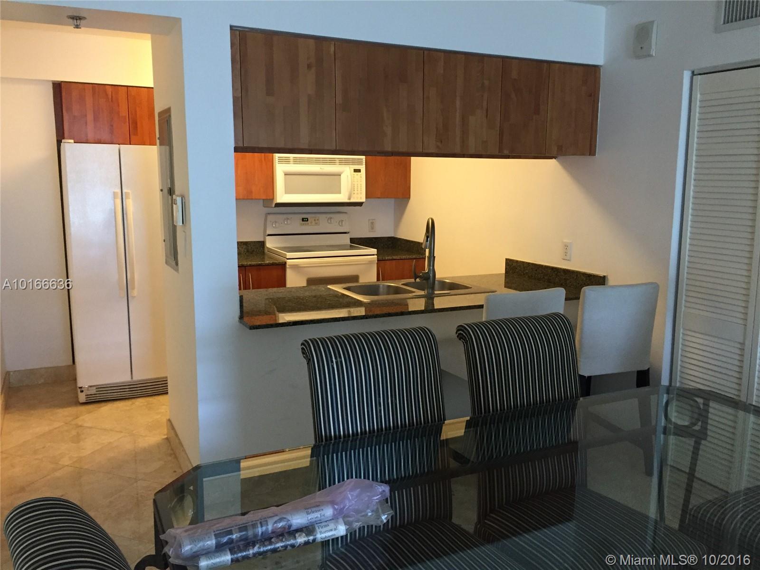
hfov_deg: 61.7
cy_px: 285
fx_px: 637
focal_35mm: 29
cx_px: 380
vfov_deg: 48.2
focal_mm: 4.15
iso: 200
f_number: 2.2
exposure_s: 1/30
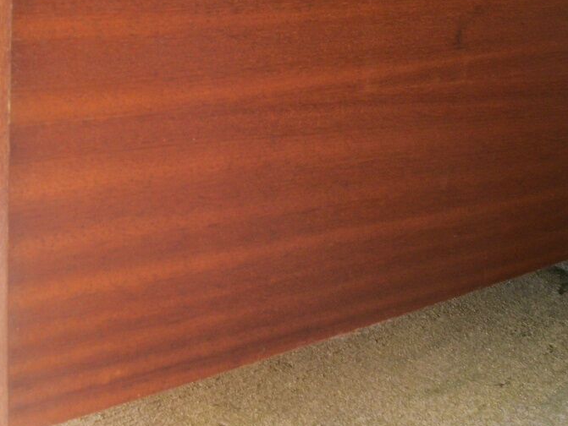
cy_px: 125
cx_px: 339
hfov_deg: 31.6
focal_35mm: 61
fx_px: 1001
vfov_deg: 23.9
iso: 80
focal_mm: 5.7
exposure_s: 1/160
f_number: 2.9
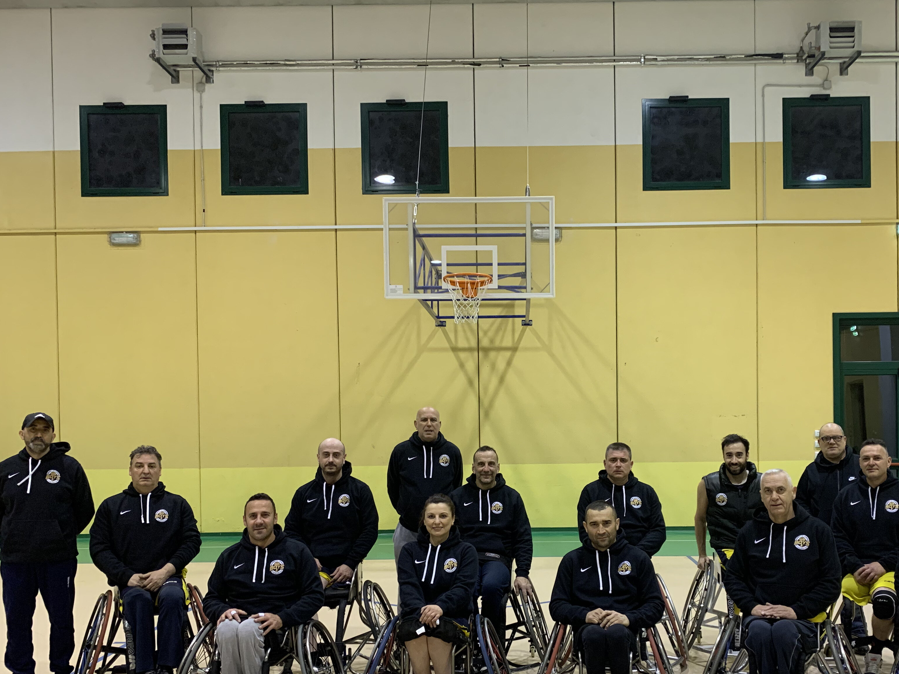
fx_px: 883
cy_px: 440
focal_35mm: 34
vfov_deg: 41.3
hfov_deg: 53.7
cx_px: 525
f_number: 1.8
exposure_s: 1/50
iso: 250
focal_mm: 4.25
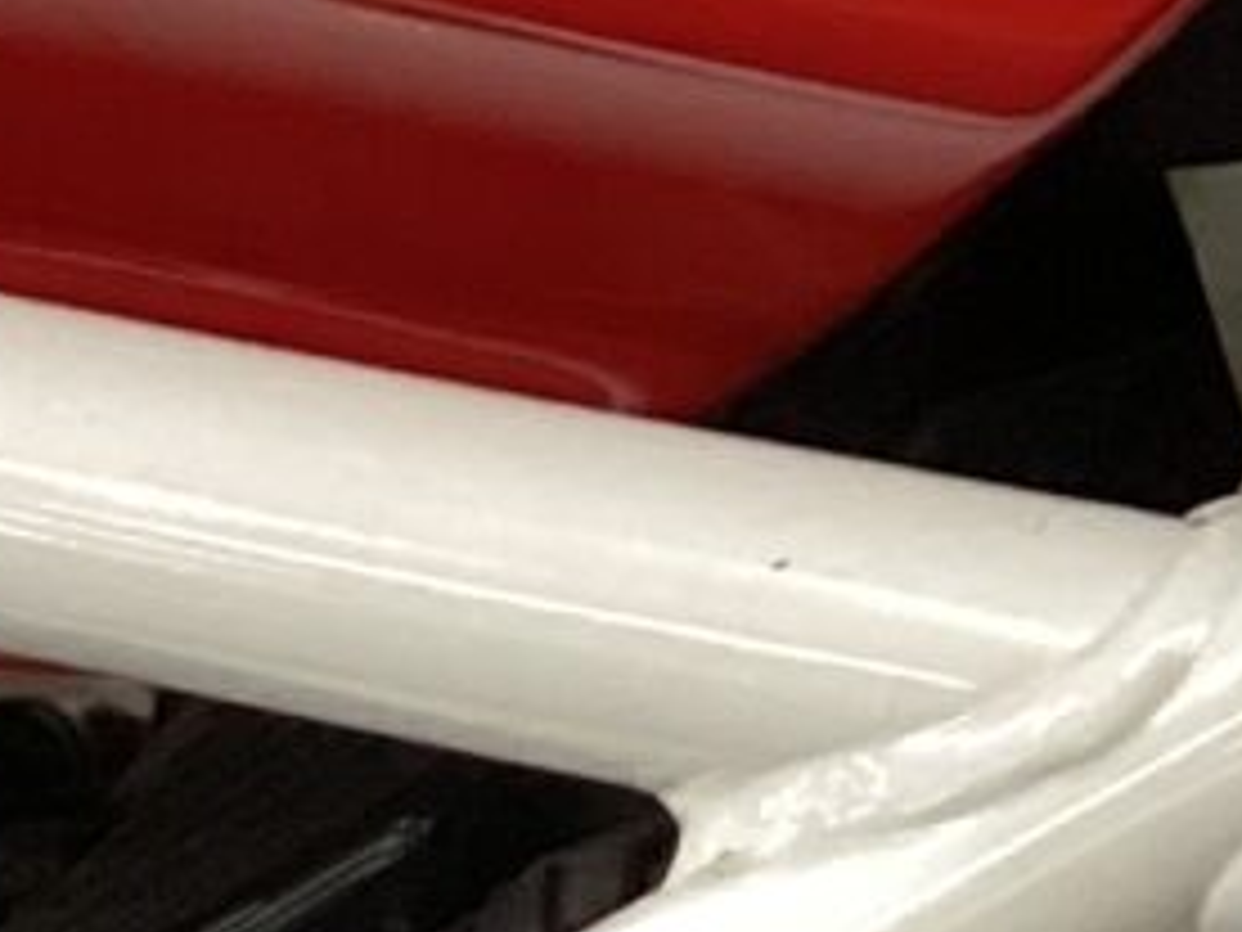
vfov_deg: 6.4
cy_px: -1661
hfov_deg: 8.6
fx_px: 7750
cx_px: 2668
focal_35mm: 216
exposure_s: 1/60
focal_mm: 3.3
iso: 250
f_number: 2.4
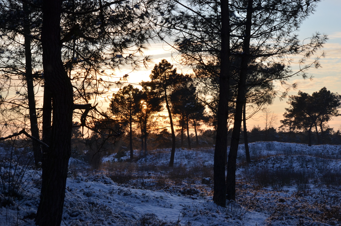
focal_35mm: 82
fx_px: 780
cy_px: 113
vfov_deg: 16.5
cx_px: 170
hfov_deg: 24.7
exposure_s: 1/200
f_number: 13
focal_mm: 55
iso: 200
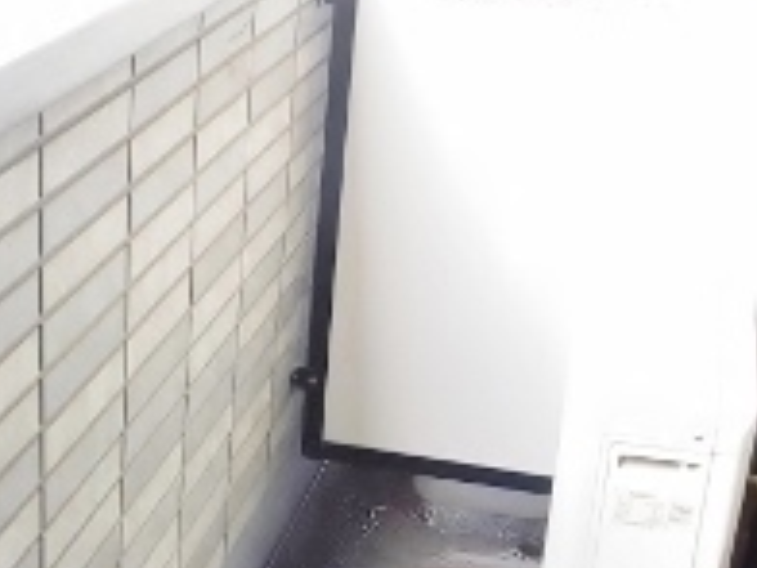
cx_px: 201
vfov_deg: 19.1
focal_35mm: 75
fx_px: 1640
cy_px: 564
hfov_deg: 25.7
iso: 125
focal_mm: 4
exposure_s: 1/60
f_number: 3
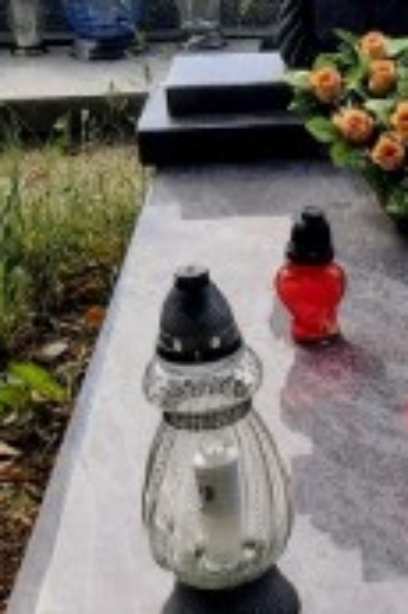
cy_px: 287
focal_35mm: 100
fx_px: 1703
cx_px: 635
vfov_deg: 20.4
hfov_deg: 12.9
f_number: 1.7
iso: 64
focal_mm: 3.92
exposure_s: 1/831
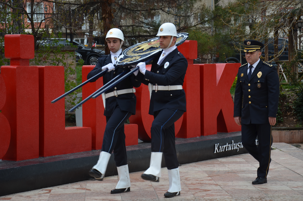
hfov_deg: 19.5
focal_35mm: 105
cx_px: 152
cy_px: 100
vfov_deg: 13.0
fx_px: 882
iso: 200
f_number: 6.3
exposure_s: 1/160
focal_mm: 70
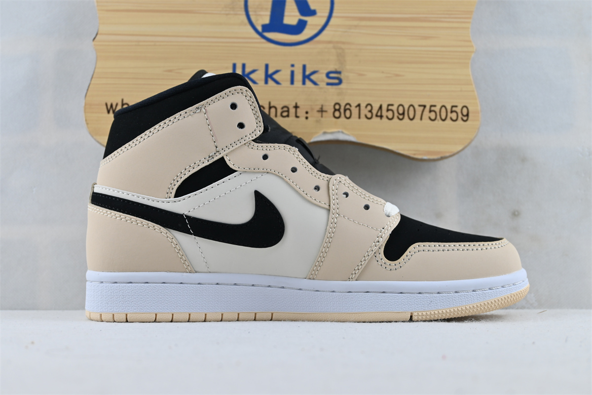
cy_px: 198
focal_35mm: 51
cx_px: 296
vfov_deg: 26.5
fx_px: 839
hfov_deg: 38.9
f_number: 5
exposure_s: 1/50
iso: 100
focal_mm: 34
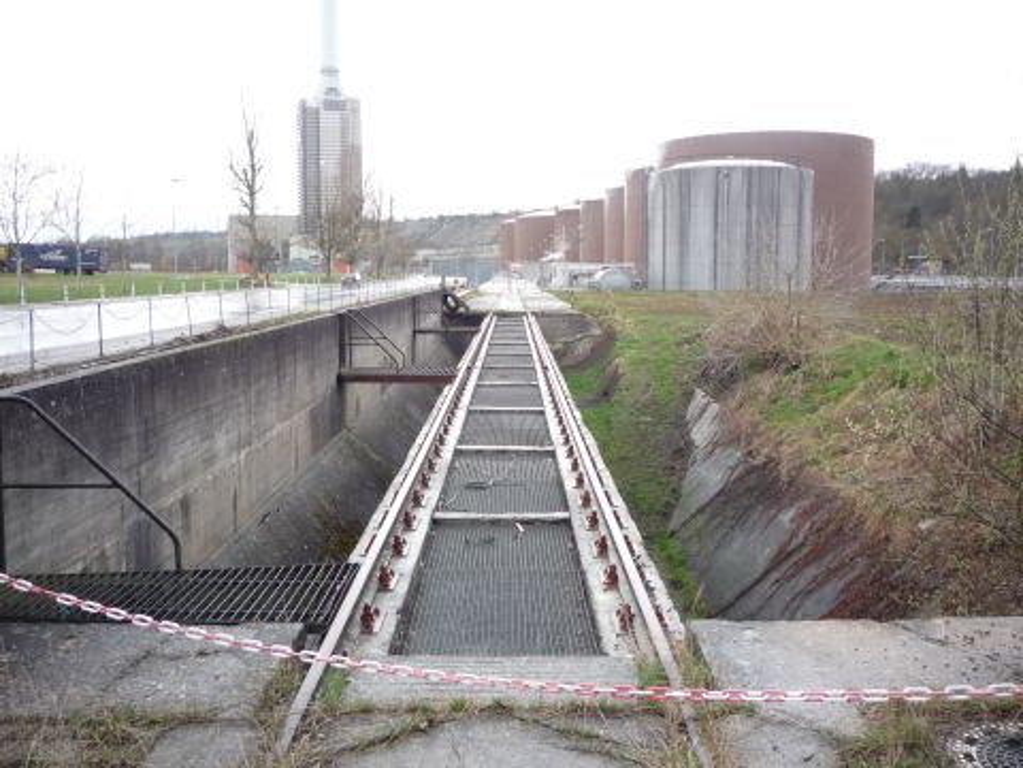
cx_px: 512
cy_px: 384
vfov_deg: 44.2
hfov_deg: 56.8
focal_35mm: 32
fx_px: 946
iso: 100
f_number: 3.3
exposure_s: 1/100
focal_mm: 5.2
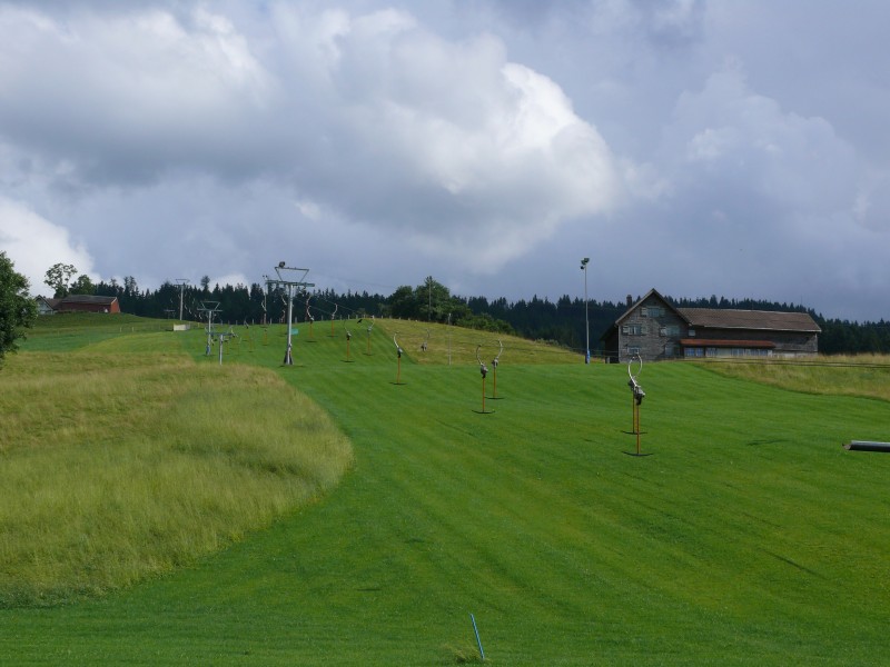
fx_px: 1543
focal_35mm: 60
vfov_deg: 24.4
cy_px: 334
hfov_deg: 32.2
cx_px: 445
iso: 100
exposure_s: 1/500
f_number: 7.1
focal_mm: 12.7
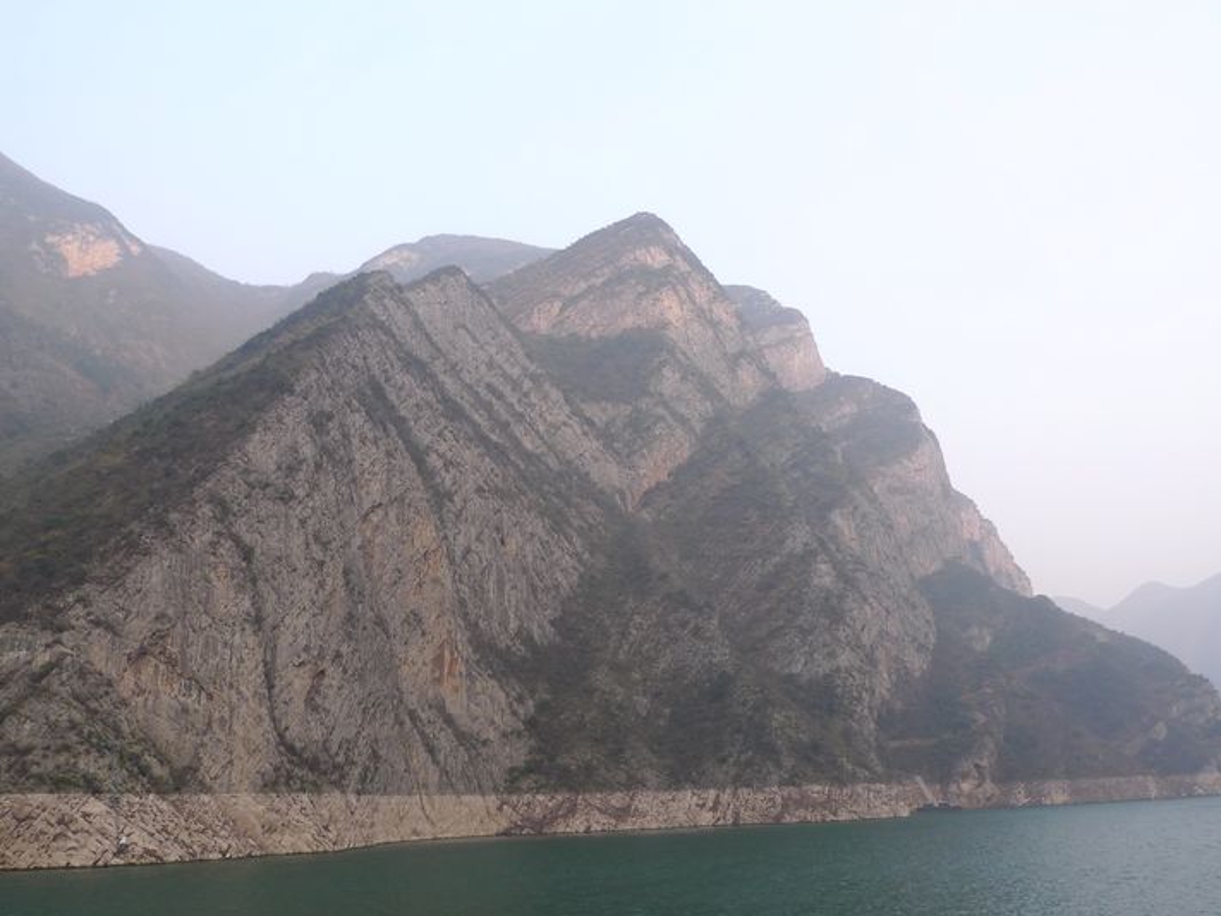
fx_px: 952
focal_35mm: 27
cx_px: 604
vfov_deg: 51.3
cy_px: 473
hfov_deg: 65.3
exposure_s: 1/160
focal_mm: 5.1
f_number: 2.8
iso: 80
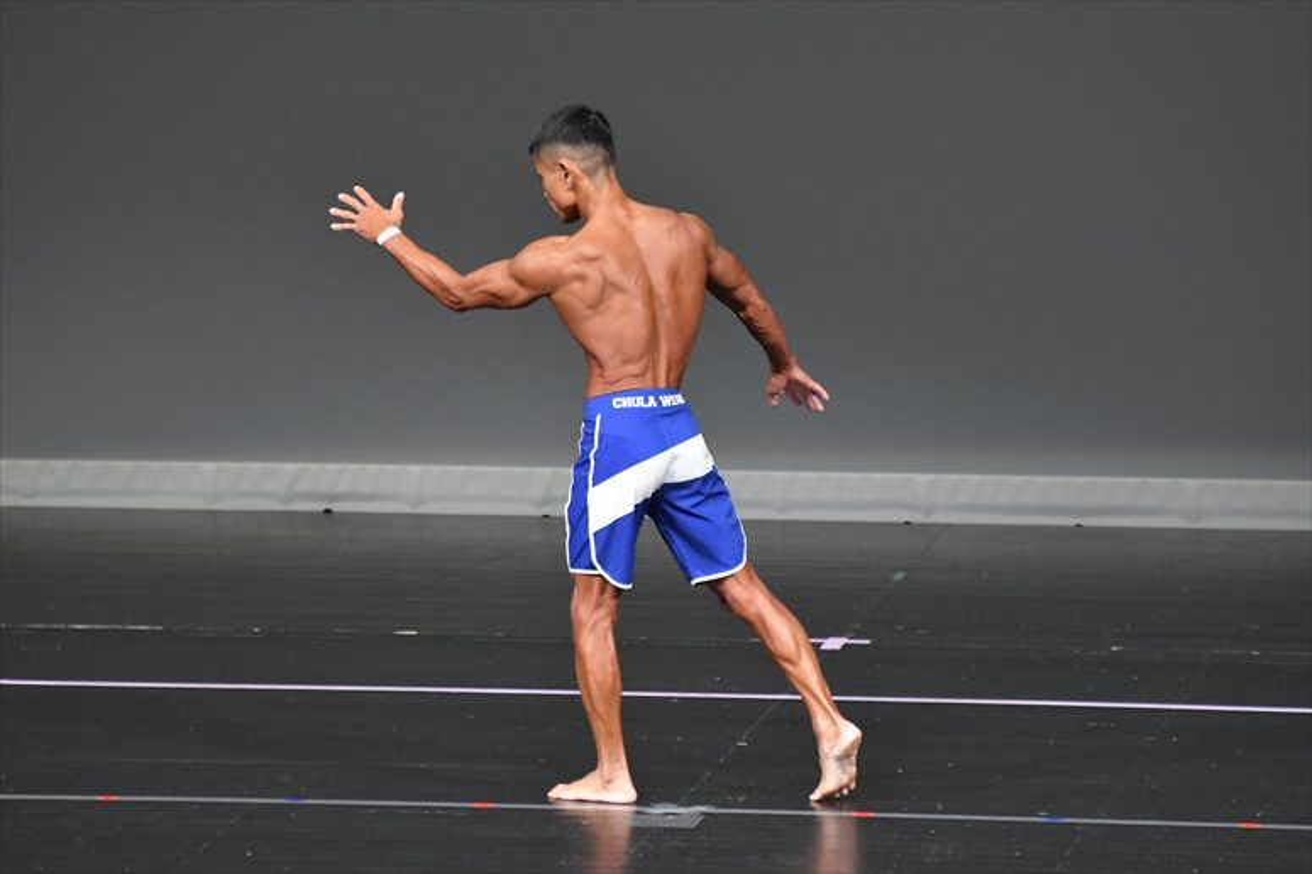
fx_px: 12567
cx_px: 656
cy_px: 437
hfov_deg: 6.0
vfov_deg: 4.0
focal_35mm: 345
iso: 5000
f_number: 5.6
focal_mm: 230
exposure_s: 1/400
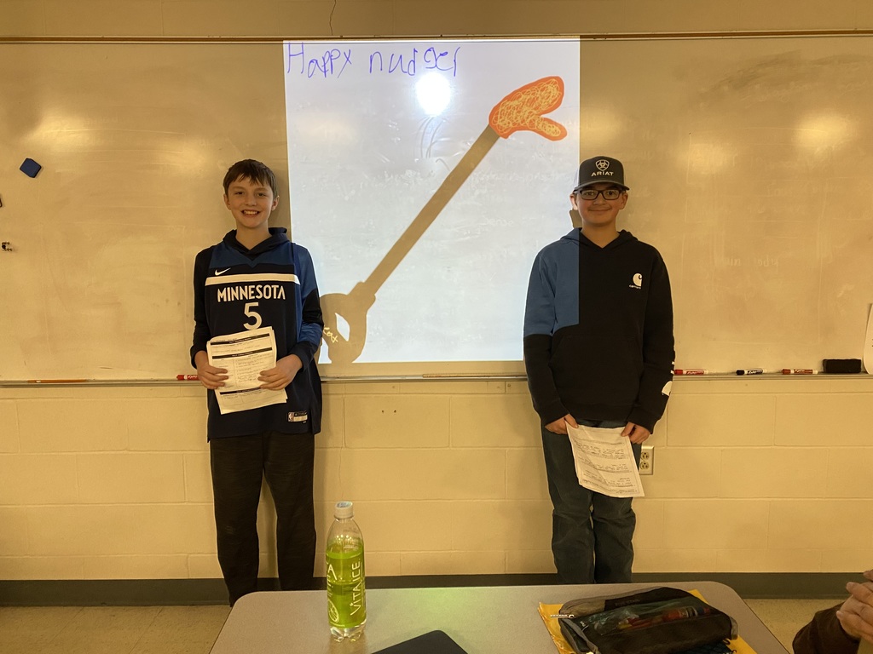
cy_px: 327
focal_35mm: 26
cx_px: 436
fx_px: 656
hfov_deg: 67.3
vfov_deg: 53.1
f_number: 1.8
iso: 160
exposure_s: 1/55
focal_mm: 4.25
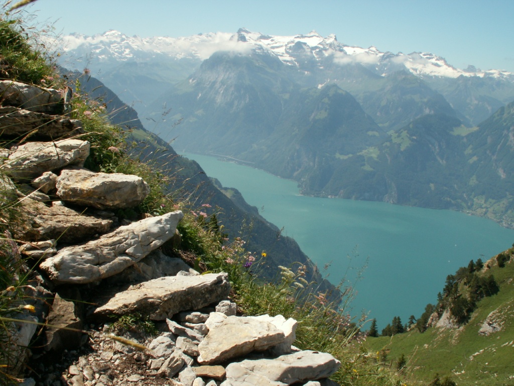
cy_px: 193
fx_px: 520
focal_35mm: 35
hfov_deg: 52.6
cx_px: 257
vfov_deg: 40.7
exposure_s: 1/160
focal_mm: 5.86
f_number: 8
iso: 50
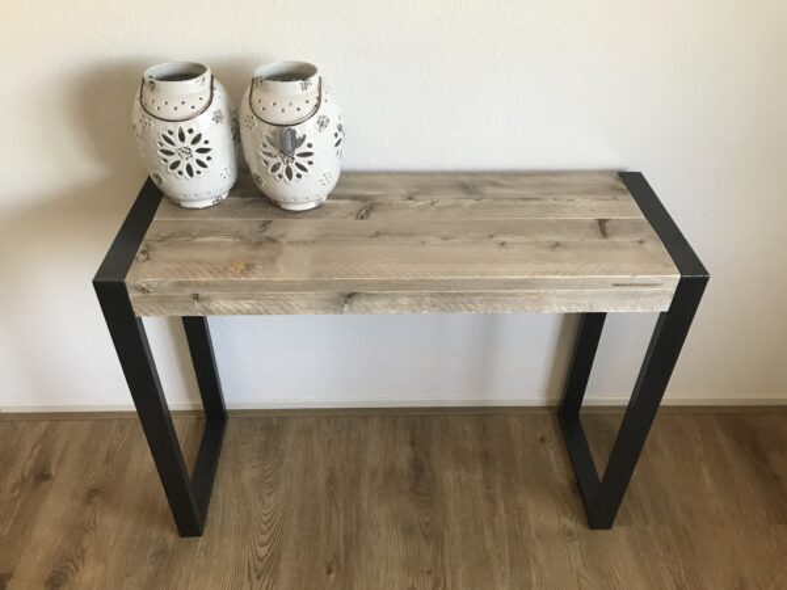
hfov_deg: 63.4
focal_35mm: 28
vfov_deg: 49.7
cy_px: 295
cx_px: 394
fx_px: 637
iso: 40
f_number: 1.8
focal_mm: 3.99
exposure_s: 1/33
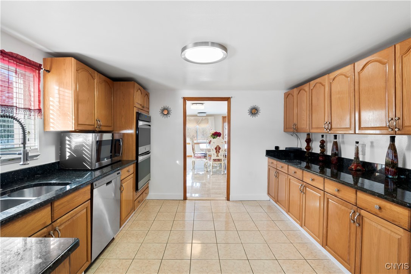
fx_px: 188
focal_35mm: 16
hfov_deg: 95.0
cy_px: 137
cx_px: 206
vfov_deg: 72.1
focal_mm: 16.5
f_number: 8
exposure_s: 1/3
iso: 250
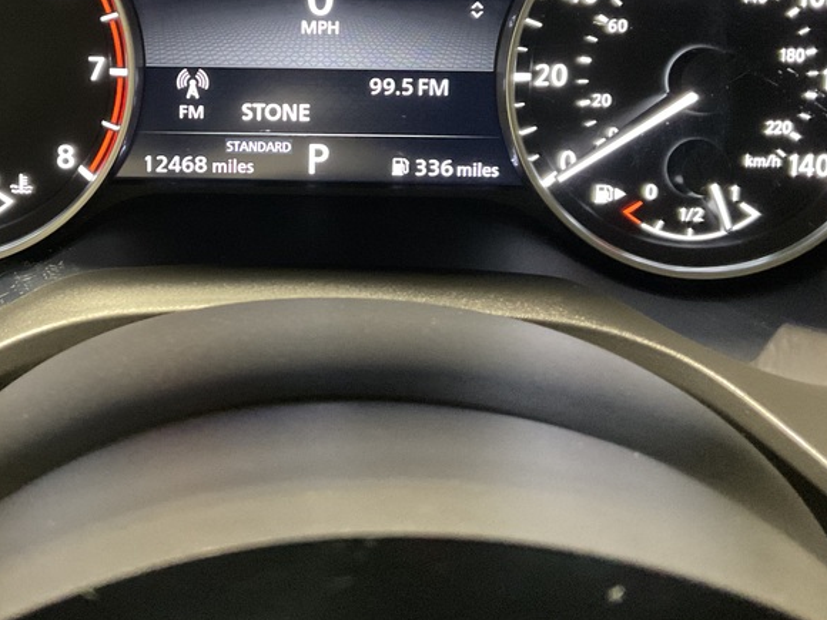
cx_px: 294
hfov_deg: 39.3
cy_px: 121
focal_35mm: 48
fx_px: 1147
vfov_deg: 29.6
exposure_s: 1/30
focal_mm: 3
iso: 500
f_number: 1.8
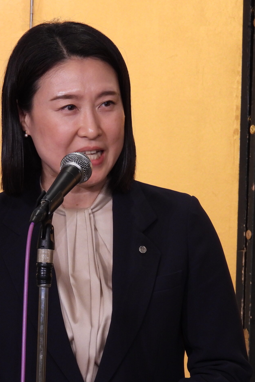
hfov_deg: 2.8
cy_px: 190
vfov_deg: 4.2
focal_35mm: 493
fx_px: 5238
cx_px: 79
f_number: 5
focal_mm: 62.5
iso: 320
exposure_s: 1/40
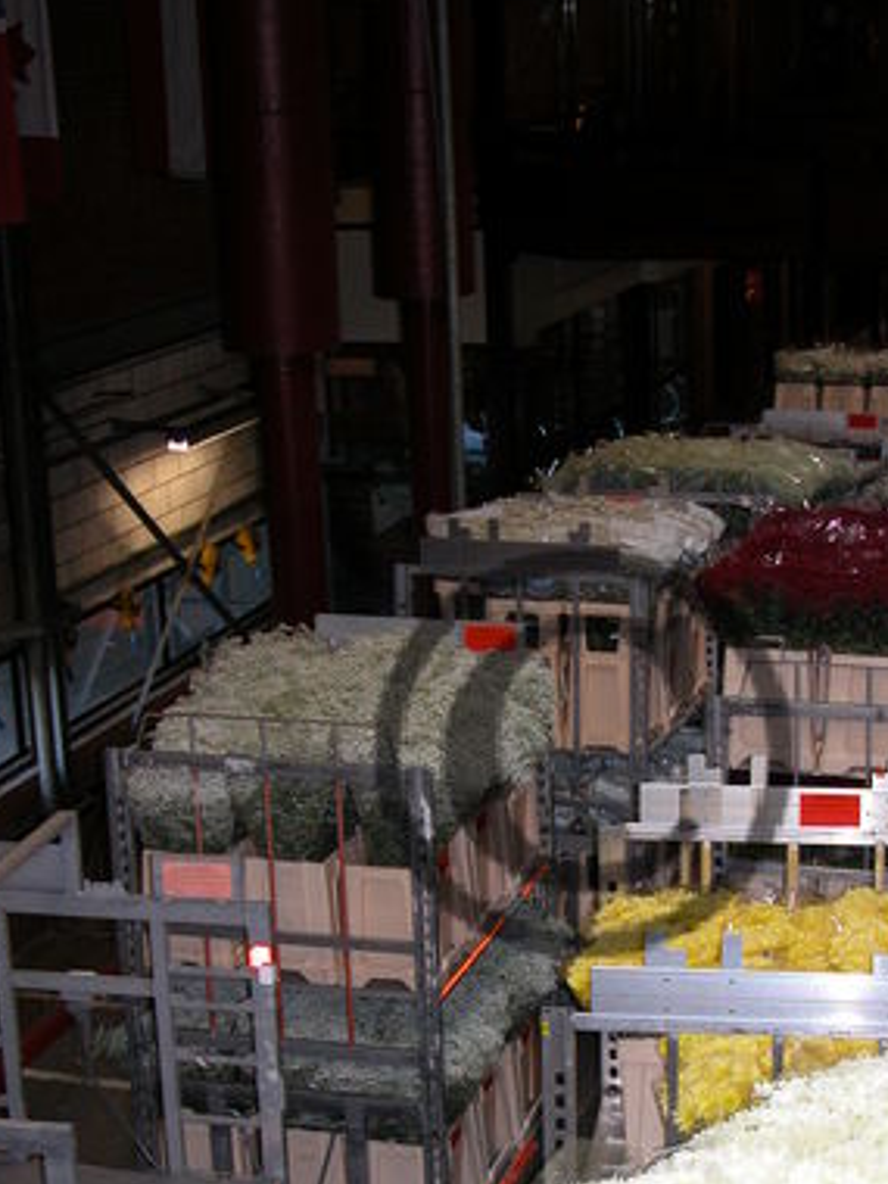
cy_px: 754
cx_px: 583
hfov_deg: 20.7
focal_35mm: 71
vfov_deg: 27.3
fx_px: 2428
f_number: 3
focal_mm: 11.6
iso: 200
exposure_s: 1/60
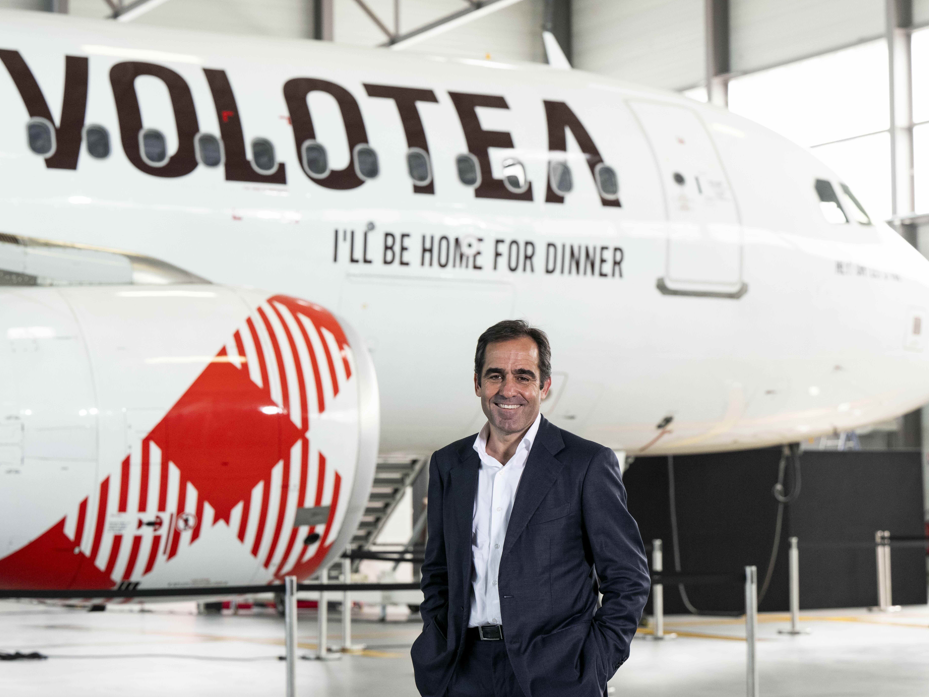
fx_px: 2388
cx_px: 430
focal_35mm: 89
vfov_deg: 16.6
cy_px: 349
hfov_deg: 22.0
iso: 2000
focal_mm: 82
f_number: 5
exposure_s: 1/640
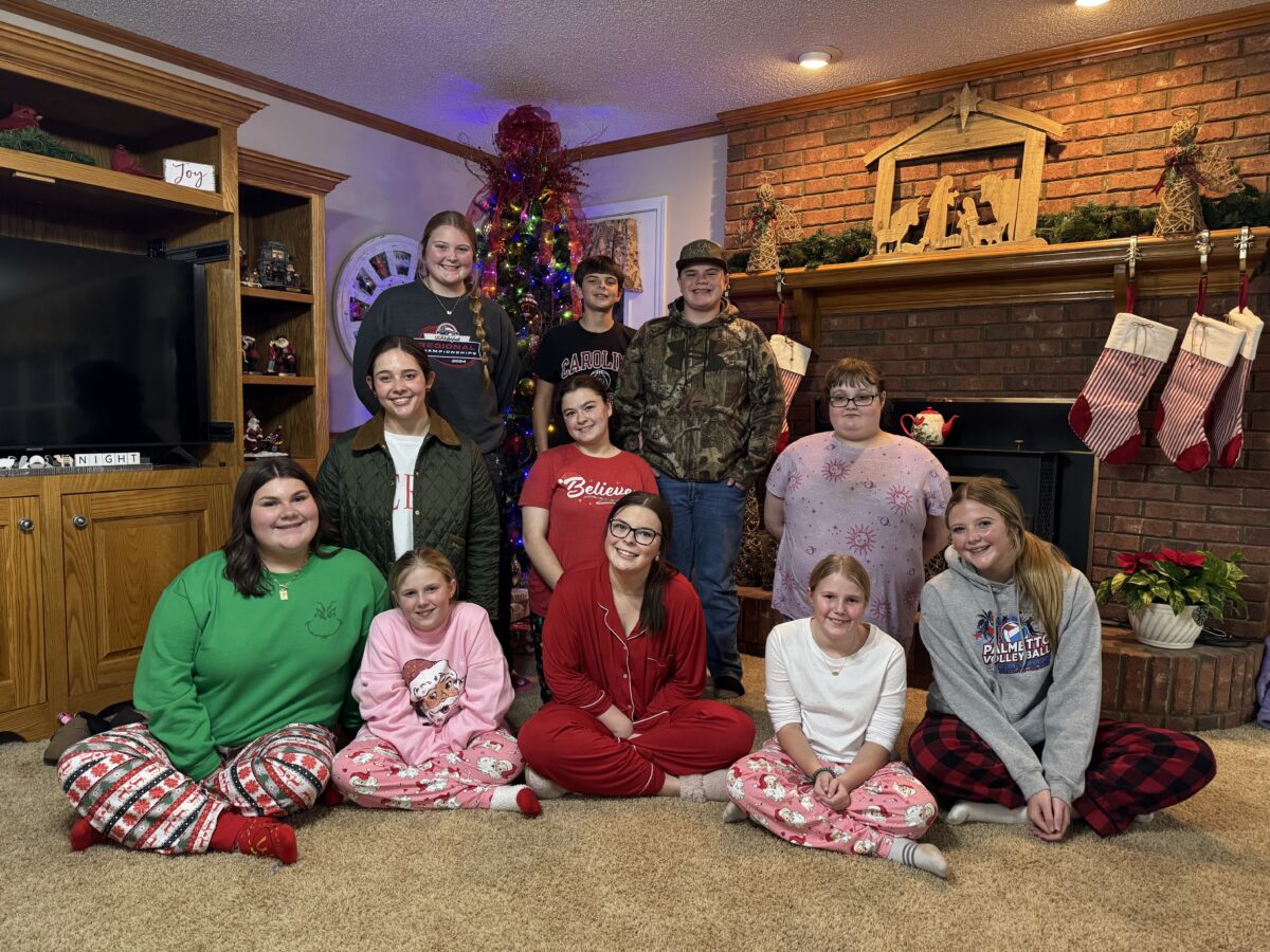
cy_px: 476
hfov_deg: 71.6
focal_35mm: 24
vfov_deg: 56.8
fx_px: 881
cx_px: 635
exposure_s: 1/60
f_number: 1.78
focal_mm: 6.76
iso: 500
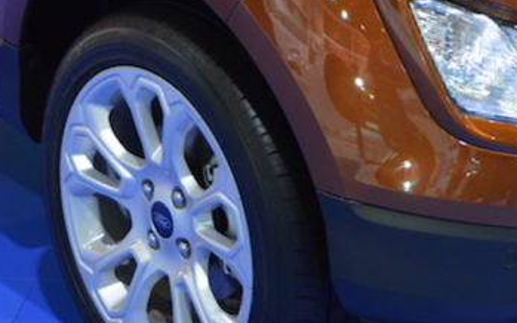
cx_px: 309
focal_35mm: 123
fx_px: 1733
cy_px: -114
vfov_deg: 10.4
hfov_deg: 17.0
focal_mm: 22
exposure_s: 1/30
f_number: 3.8
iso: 400
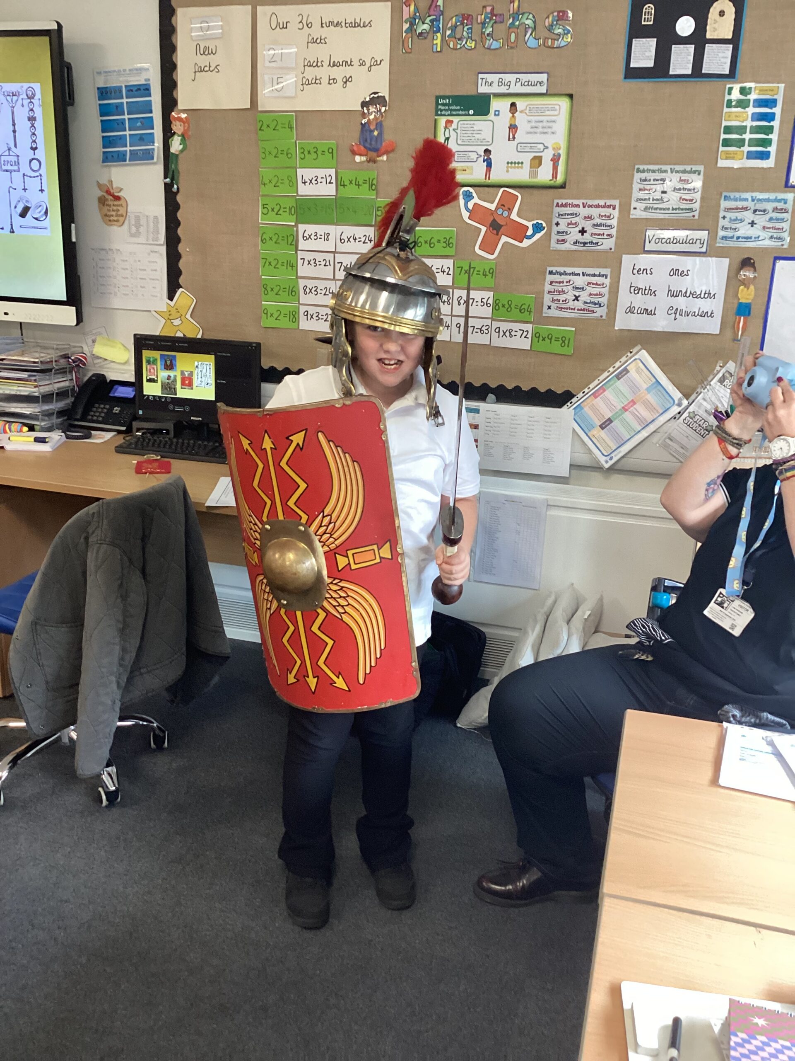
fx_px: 949
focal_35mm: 31
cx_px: 398
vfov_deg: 58.4
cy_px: 530
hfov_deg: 45.4
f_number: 2.4
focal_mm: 3.3
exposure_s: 1/60
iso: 250
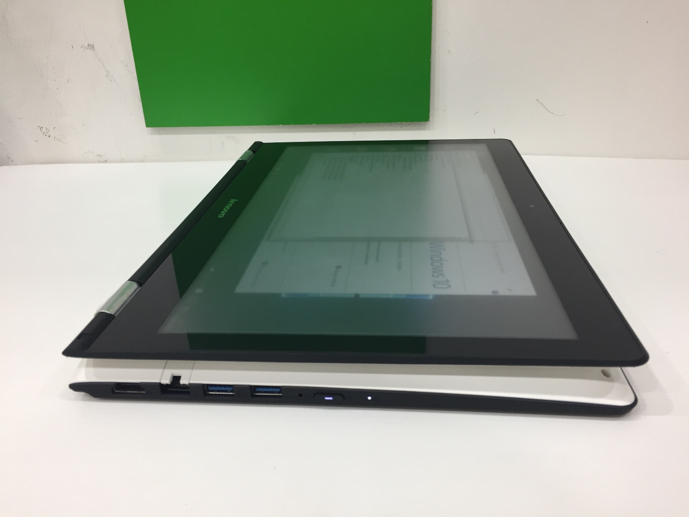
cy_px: 258
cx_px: 344
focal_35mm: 29
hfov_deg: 61.7
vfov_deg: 48.2
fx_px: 577
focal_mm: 4.15
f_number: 2.2
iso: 80
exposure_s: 1/33
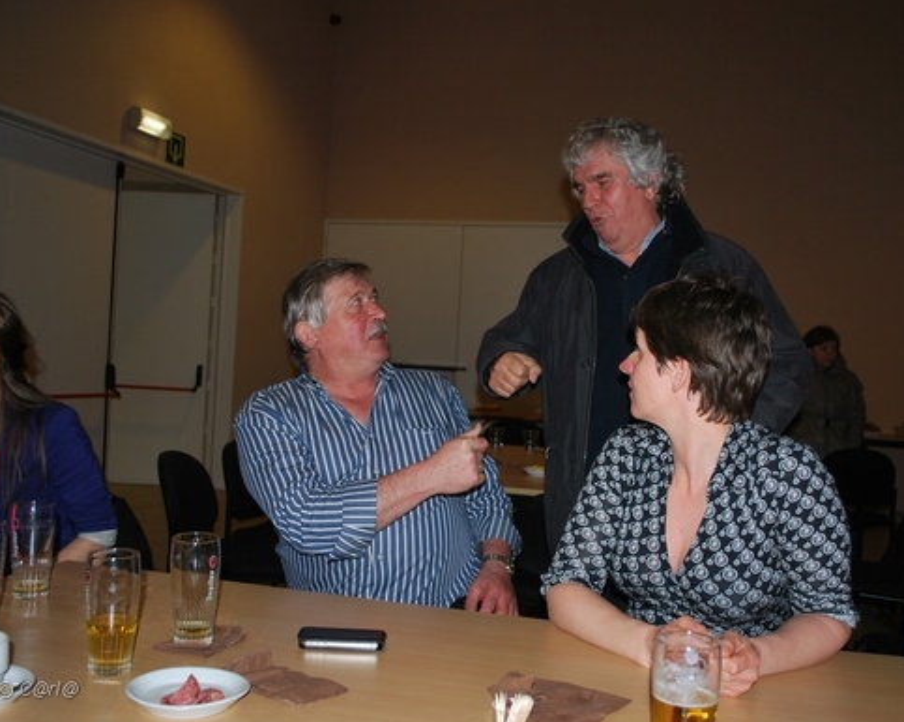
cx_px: 487
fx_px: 936
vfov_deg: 42.2
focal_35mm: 35
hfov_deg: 51.5
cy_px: 356
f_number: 3.8
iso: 200
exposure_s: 1/60
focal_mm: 20
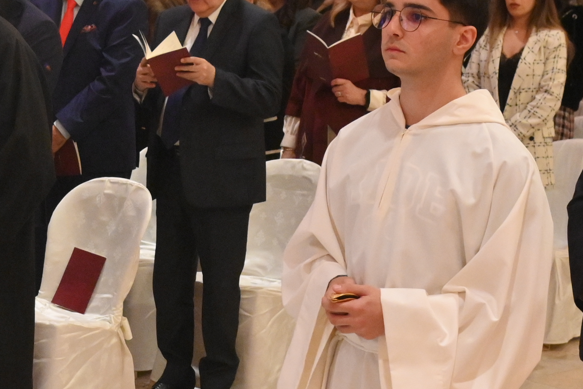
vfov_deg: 10.9
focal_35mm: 126
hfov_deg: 16.2
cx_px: 210
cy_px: 259
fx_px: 2040
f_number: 5.6
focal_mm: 38
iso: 5000
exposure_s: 1/200
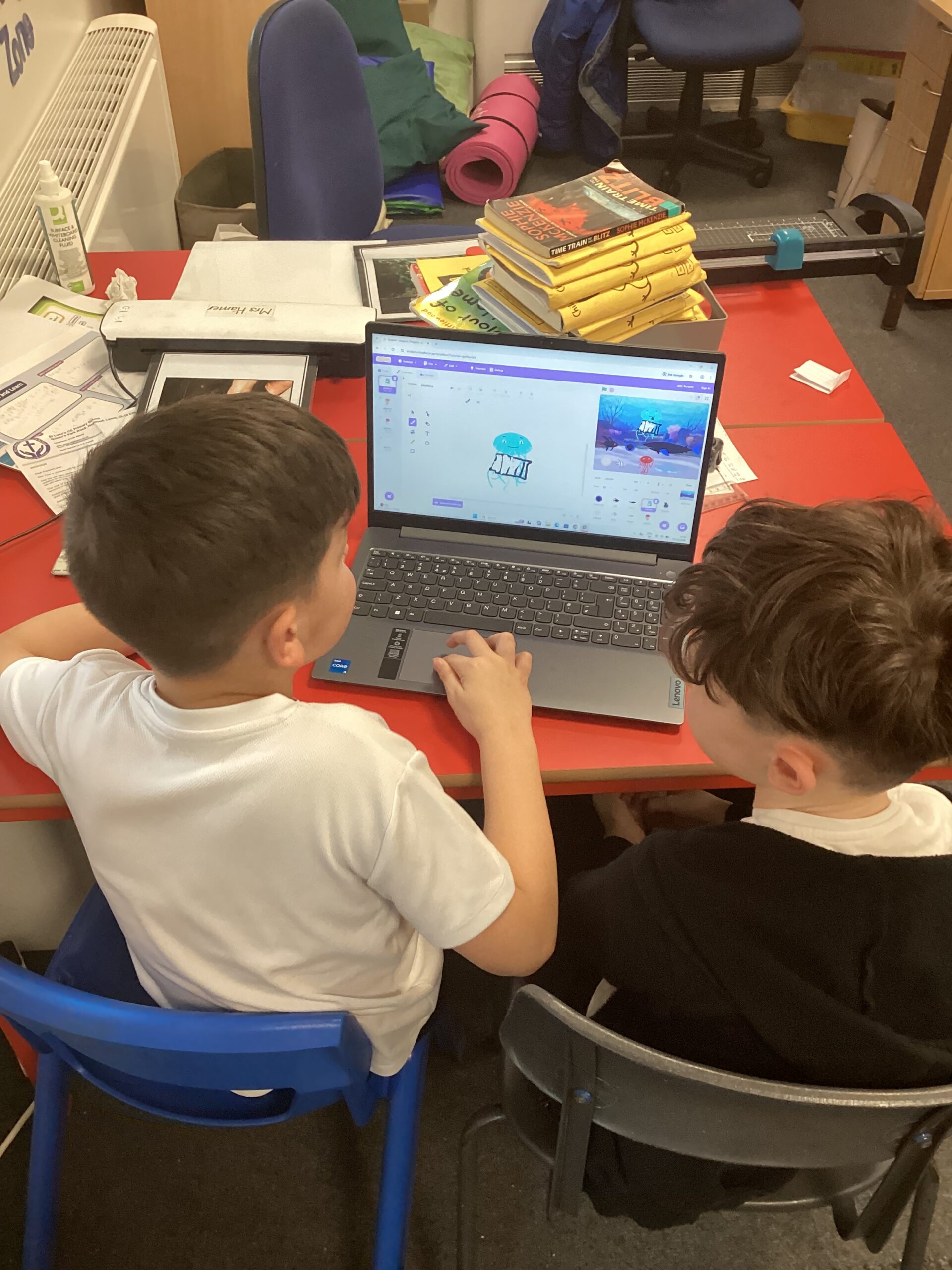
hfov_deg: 45.4
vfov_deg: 58.4
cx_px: 476
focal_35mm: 31
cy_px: 635
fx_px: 1137
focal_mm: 3.3
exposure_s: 1/50
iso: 160
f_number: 2.4
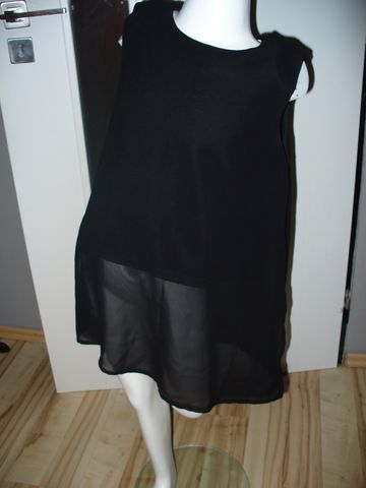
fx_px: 522
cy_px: 244
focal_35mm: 37
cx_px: 183
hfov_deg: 38.7
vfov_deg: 50.1
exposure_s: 1/30
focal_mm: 6.1
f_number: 2.8
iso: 80
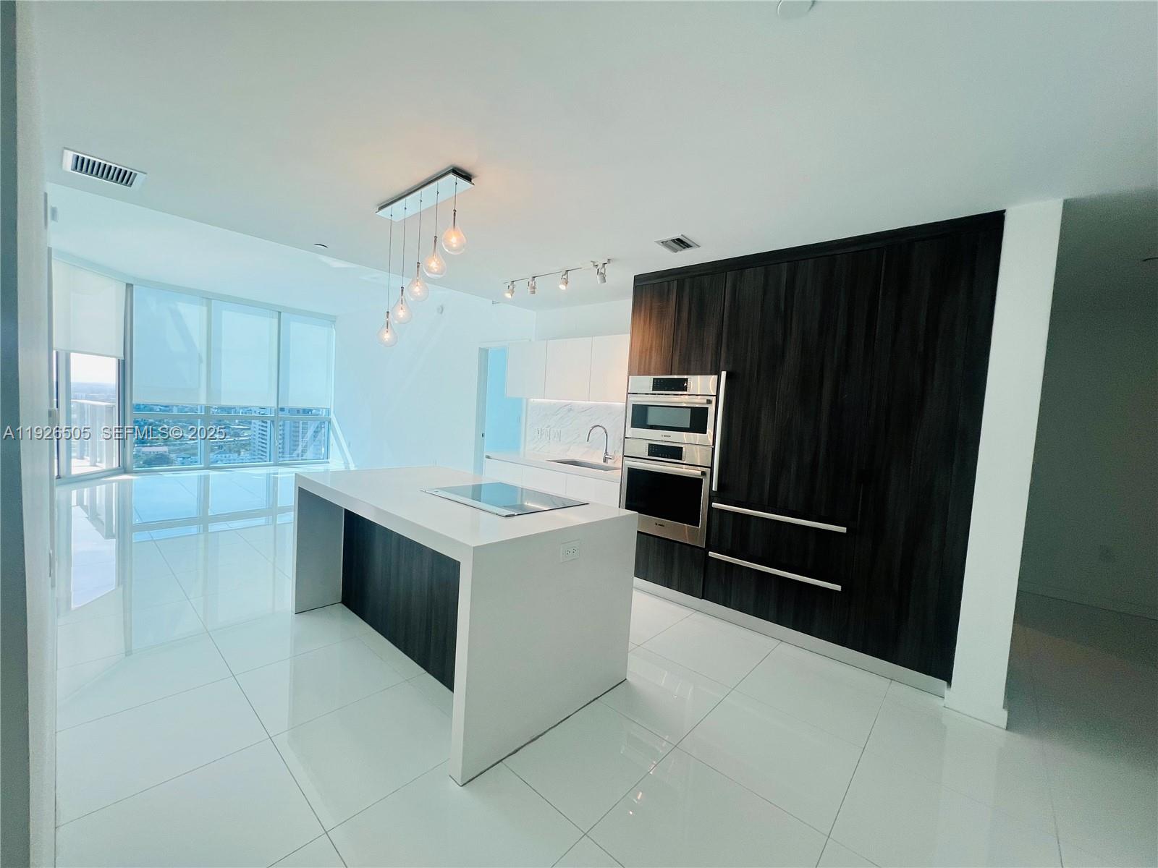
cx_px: 579
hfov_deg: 106.2
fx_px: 435
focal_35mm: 13
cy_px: 434
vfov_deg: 89.9
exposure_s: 1/123
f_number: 1.8
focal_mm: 1.57
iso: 32
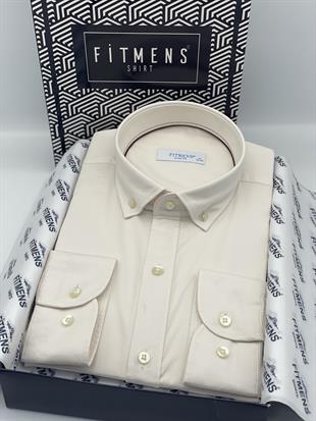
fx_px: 633
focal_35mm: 52
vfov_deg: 36.8
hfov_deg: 28.0
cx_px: 158
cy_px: 210
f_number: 2
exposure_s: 1/343
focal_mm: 6
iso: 32
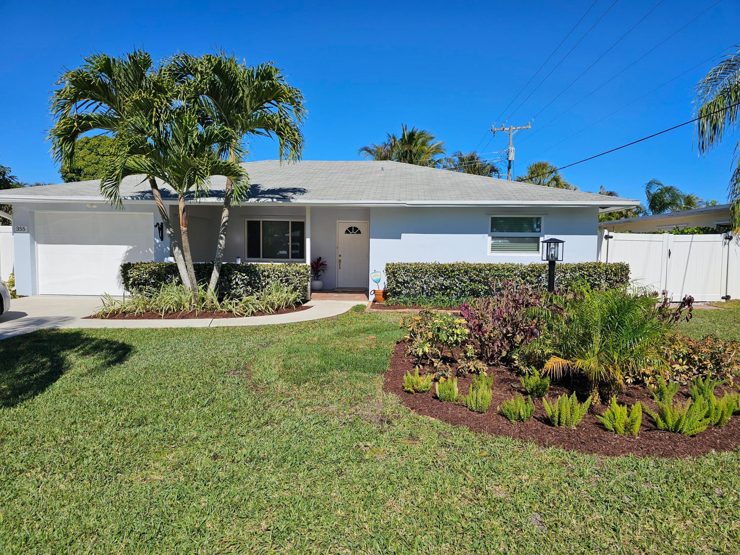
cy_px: 278
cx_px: 370
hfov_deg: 73.9
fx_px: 492
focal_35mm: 23
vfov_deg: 58.9
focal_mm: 6.3
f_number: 1.7
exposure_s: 1/1445
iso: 10
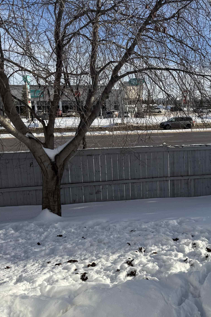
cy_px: 156
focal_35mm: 34
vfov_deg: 55.8
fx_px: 299
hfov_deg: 37.2
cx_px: 176
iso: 80
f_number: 1.78
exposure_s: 1/4975
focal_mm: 6.76
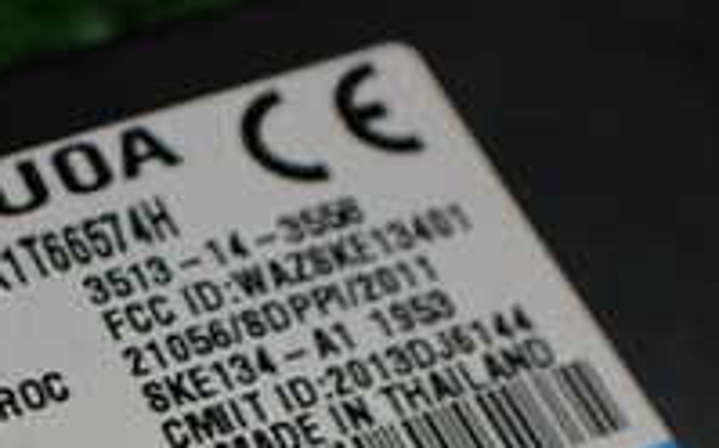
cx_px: -33
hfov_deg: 20.8
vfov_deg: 13.3
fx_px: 1880
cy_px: 517
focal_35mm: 96
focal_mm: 5.4
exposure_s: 1/125
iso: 200
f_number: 2.3
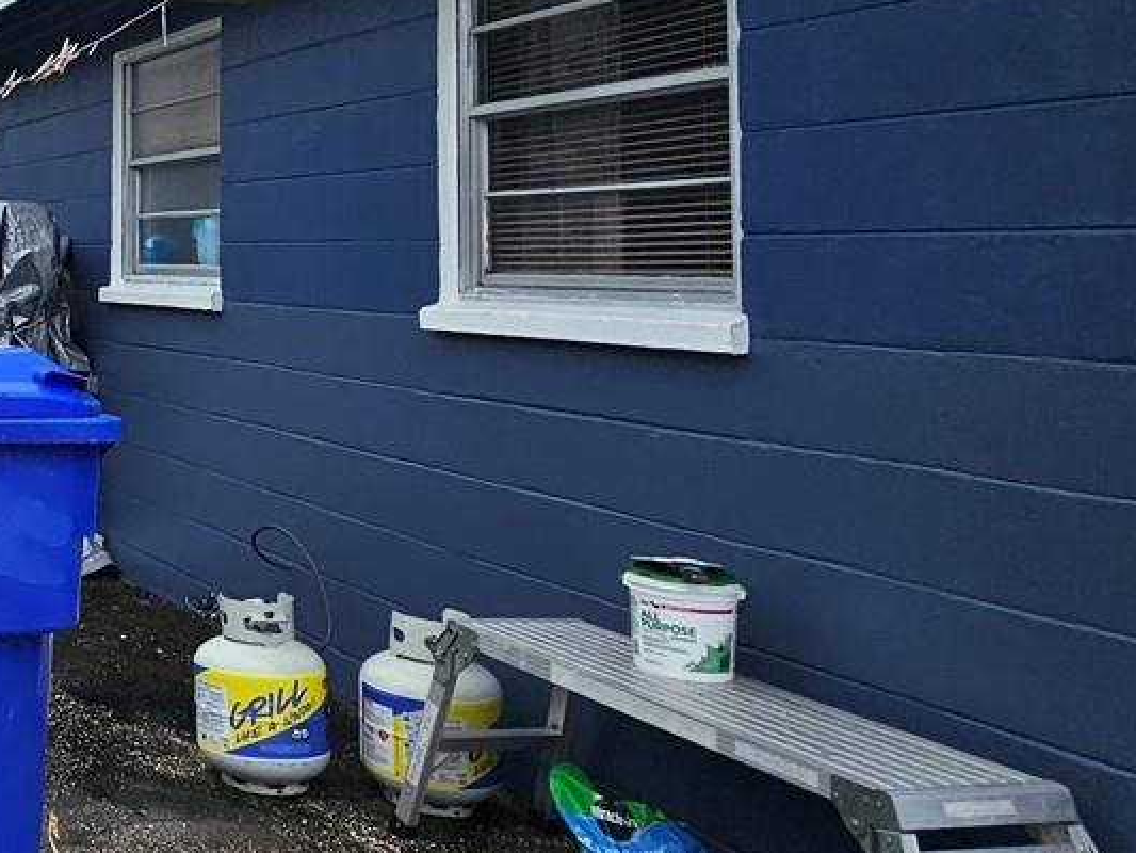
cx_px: -288
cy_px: 168
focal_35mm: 39
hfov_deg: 35.4
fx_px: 1280
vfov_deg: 35.6
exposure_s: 1/1580
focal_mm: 2.2
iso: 50
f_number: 2.2
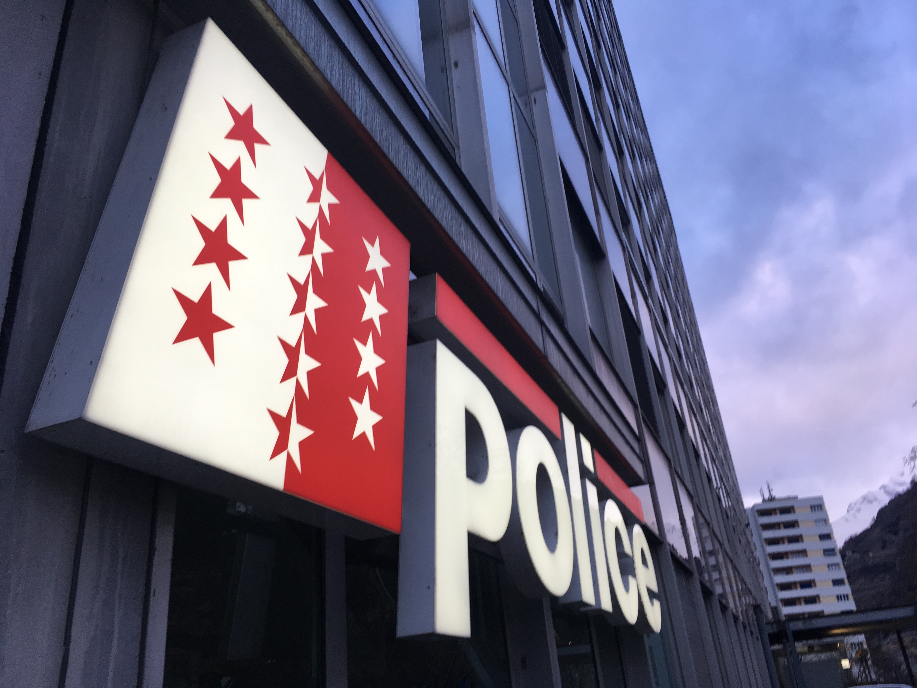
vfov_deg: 48.2
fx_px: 768
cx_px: 458
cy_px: 344
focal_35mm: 29
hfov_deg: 61.7
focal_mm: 4.15
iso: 40
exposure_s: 1/100
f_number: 2.2
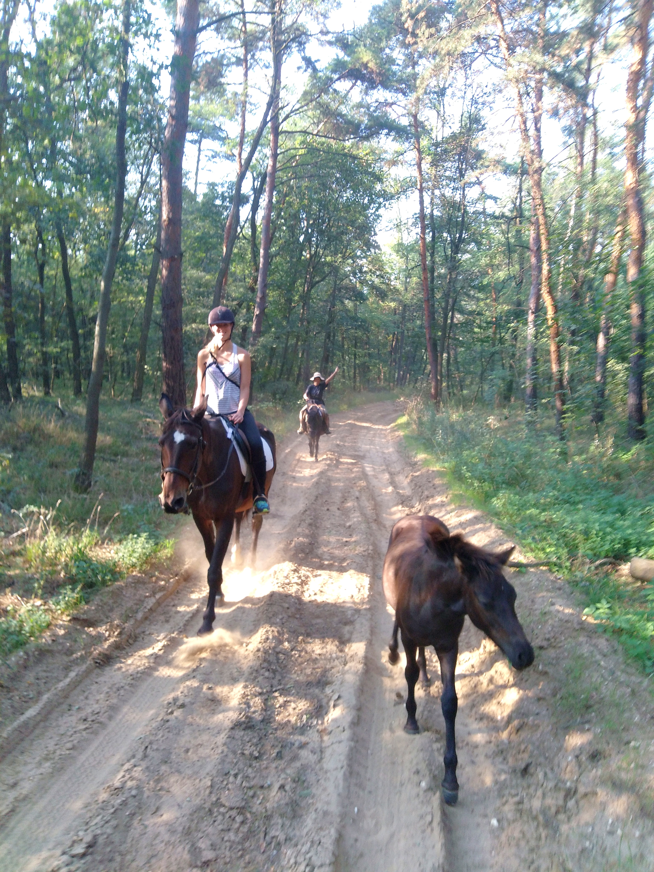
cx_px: 327
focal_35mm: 26
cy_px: 436
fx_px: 655
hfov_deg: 53.1
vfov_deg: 67.3
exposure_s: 1/60
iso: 115
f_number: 2.2
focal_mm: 3.46
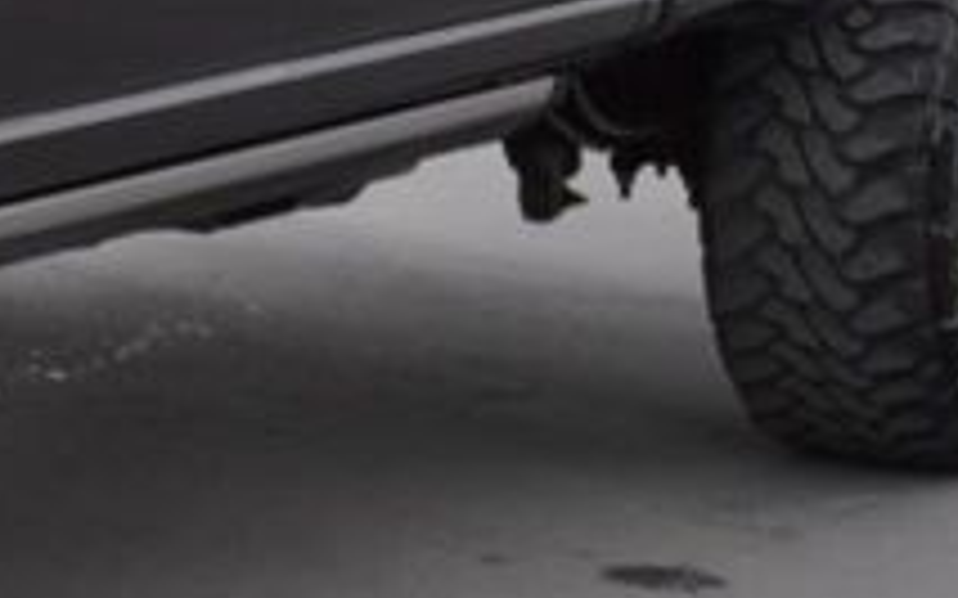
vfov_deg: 5.6
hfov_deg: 8.5
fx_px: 6134
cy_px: -22
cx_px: -922
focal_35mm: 235
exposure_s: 1/60
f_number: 5
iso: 125
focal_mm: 32
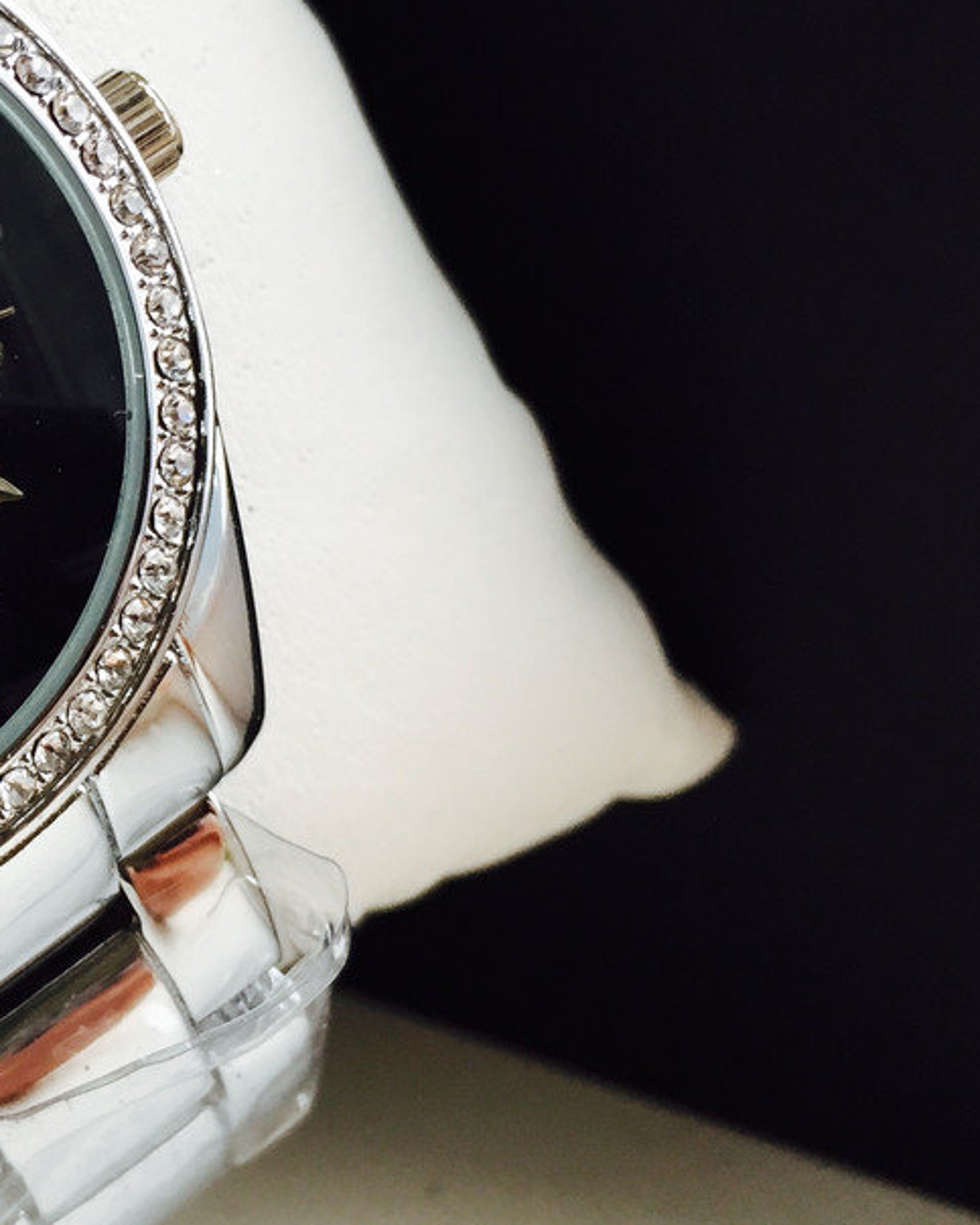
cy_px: 509
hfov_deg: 23.0
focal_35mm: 60
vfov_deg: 31.4
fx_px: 2176
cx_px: -241
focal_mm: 4.15
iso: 32
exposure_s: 1/33
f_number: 2.2
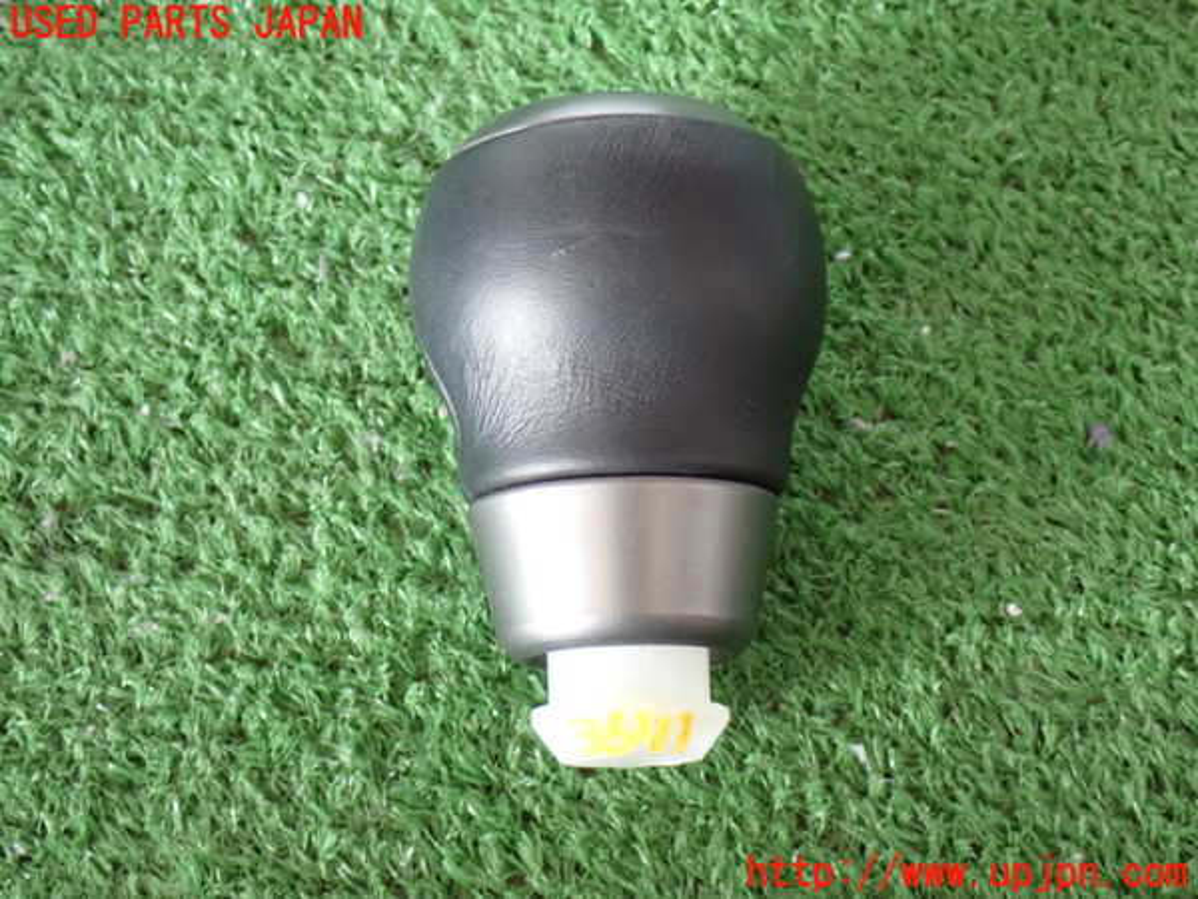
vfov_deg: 19.1
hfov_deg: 25.3
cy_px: 450
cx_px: 599
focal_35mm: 77
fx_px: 2665
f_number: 4.1
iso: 800
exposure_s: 1/30
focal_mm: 13.65
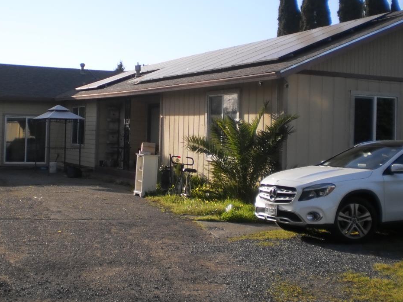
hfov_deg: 33.0
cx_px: 147
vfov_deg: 25.1
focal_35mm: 58
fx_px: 675
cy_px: 105
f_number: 3.1
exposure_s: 1/800
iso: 100
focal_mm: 6.3
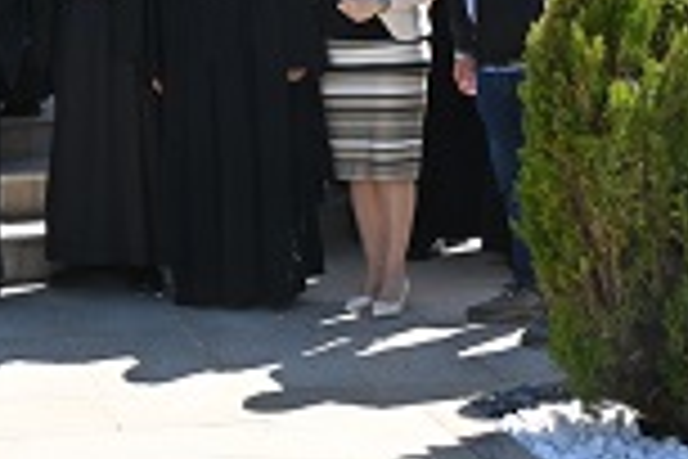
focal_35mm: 110
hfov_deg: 18.0
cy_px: -72
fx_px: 2102
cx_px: -54
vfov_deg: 12.2
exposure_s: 1/200
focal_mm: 28
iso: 400
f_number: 11
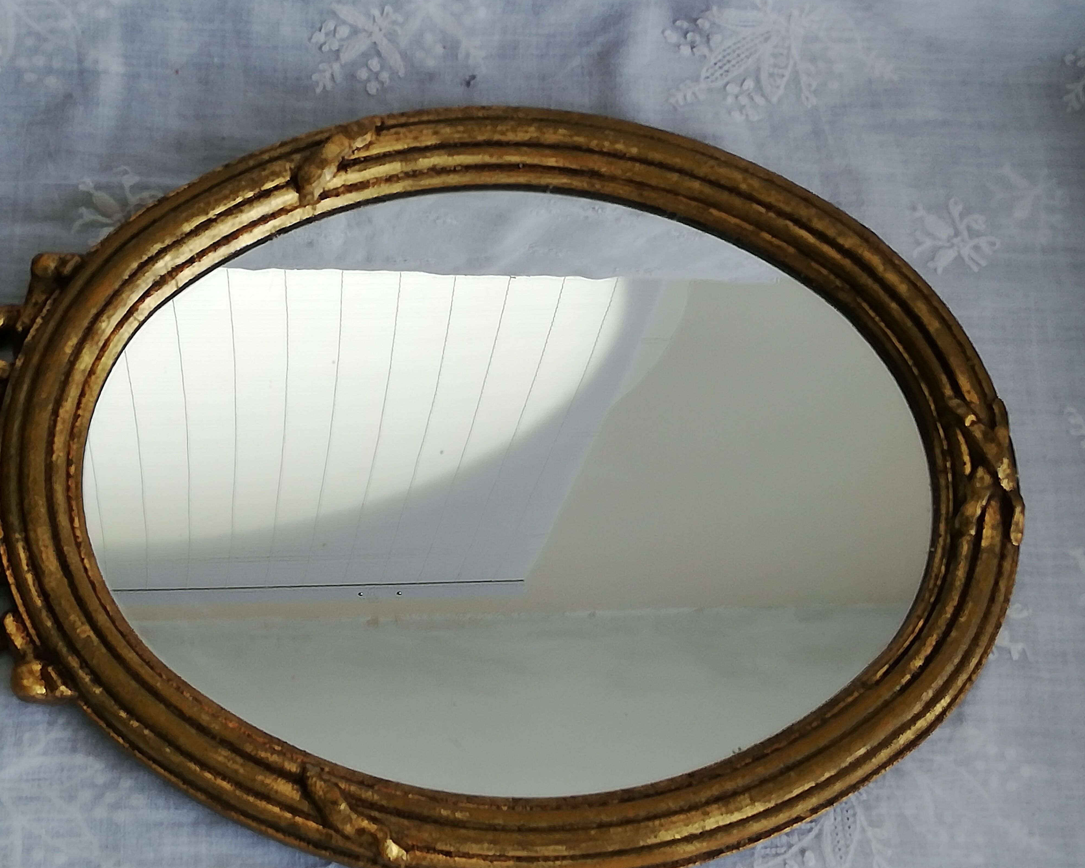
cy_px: 438
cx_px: 475
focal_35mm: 60
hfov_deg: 31.4
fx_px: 1927
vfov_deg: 25.4
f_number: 2.2
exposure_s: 1/50
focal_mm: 3.81
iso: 80
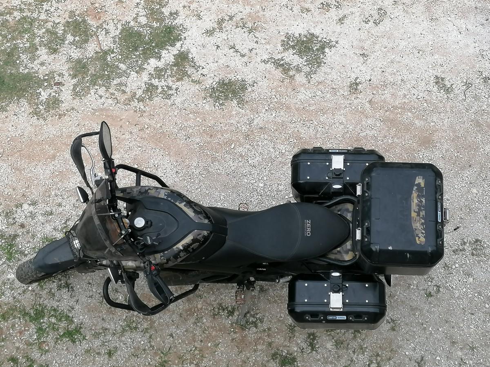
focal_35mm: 66
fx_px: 934
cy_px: 184
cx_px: 245
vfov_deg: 22.3
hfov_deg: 29.4
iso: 50
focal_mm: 3.62
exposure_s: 1/508
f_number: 1.8
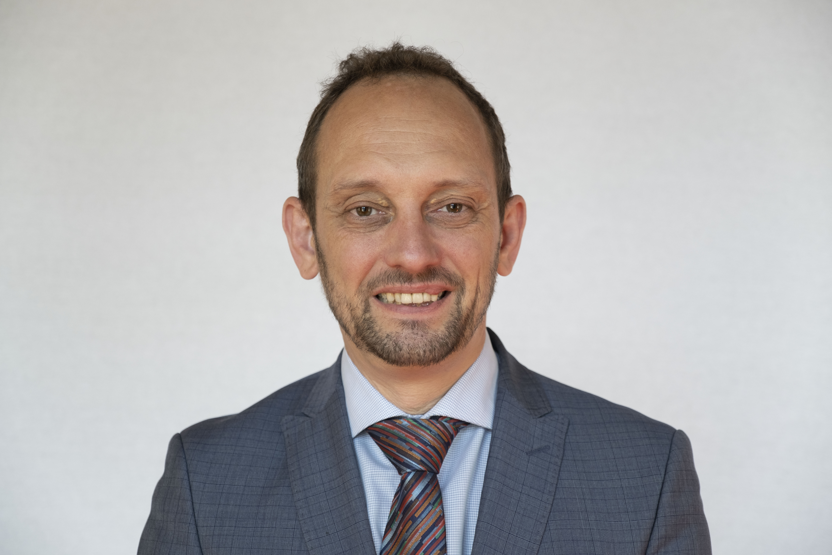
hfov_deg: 25.4
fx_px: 1849
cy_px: 278
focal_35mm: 80
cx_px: 416
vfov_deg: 17.1
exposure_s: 1/125
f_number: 2.8
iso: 320
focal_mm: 53.3
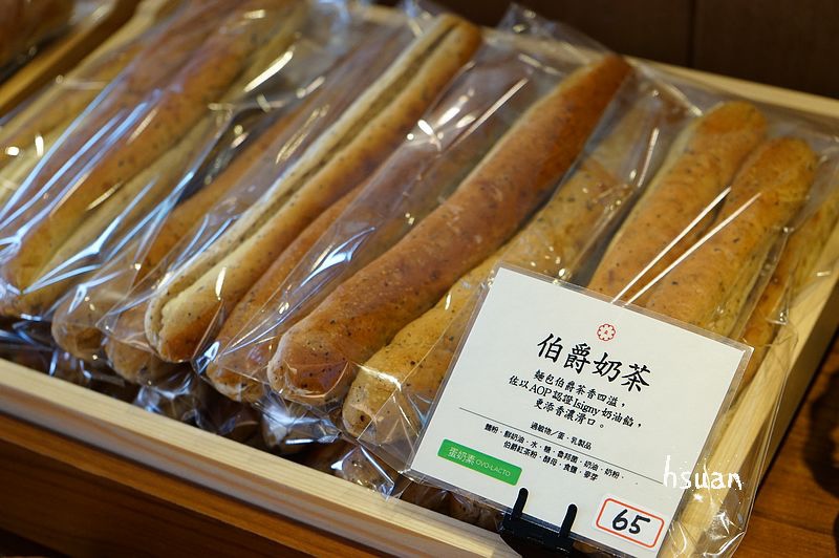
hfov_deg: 31.9
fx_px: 1467
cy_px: 279
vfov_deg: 21.5
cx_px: 420
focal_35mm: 63
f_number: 5.6
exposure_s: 1/80
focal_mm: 63
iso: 1250
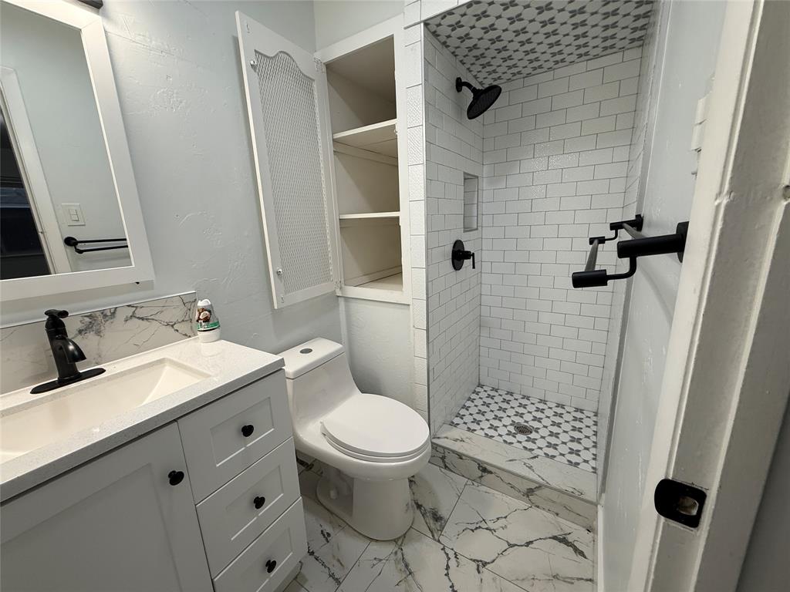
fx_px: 320
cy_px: 296
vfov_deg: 85.7
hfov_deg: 102.1
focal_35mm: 14
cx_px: 395
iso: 100
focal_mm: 2.22
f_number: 2.2
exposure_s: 1/120
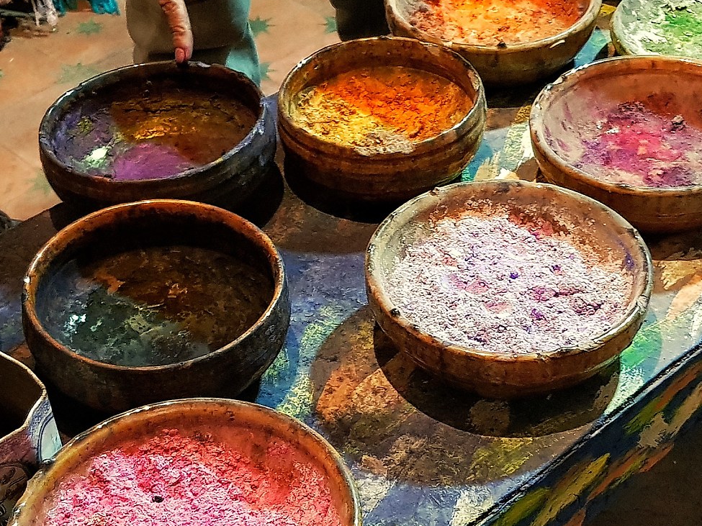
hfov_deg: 30.2
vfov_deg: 22.7
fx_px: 1298
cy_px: 400
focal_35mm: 64
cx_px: 403
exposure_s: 1/10
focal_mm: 4.3
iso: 320
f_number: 1.7
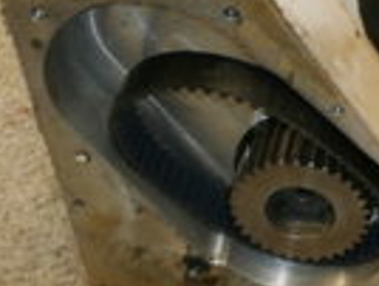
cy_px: 57
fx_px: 1536
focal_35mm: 140
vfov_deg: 10.6
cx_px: 549
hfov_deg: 13.4
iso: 200
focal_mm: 8.3
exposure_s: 1/40
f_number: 3.4
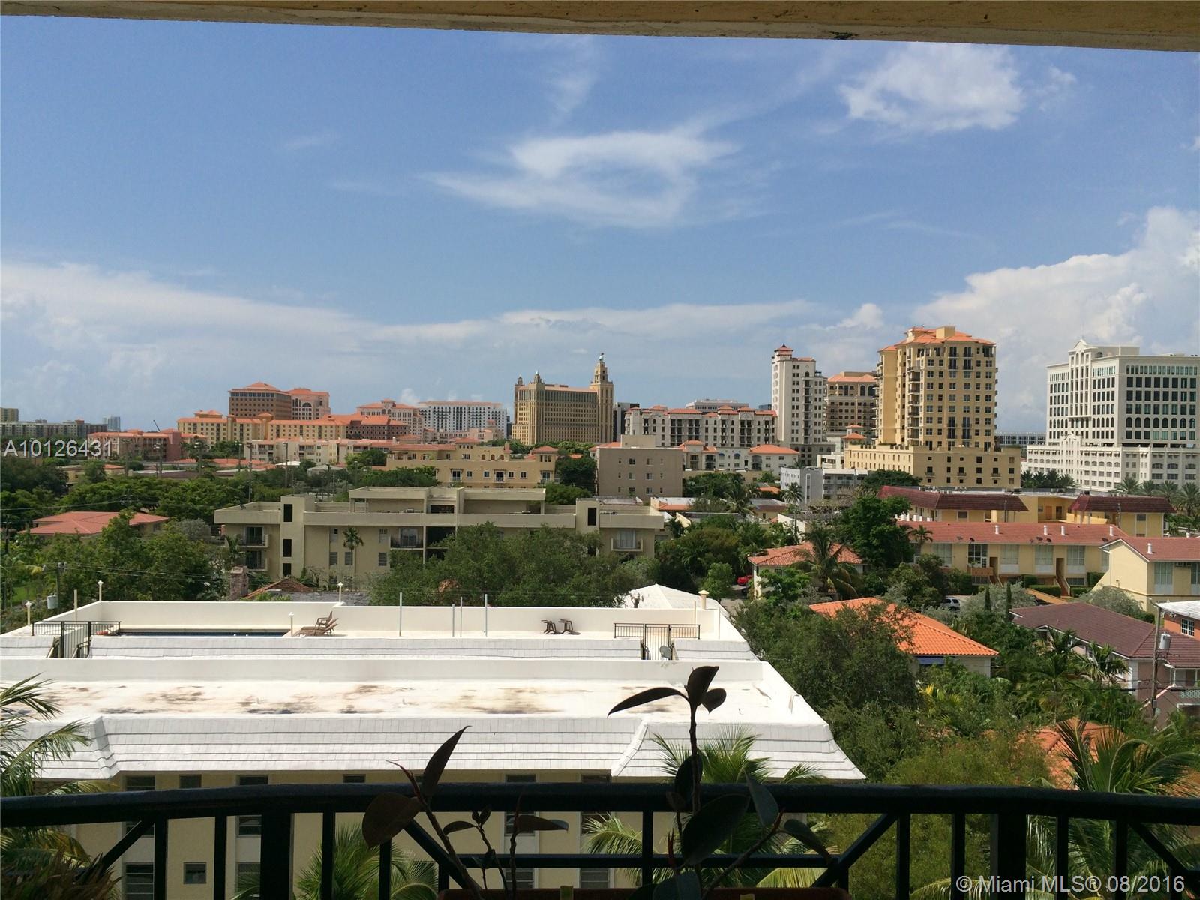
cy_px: 450
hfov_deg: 60.0
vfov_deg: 46.8
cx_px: 600
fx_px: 1040
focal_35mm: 30
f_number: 2.2
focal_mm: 4.12
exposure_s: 1/5128
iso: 40
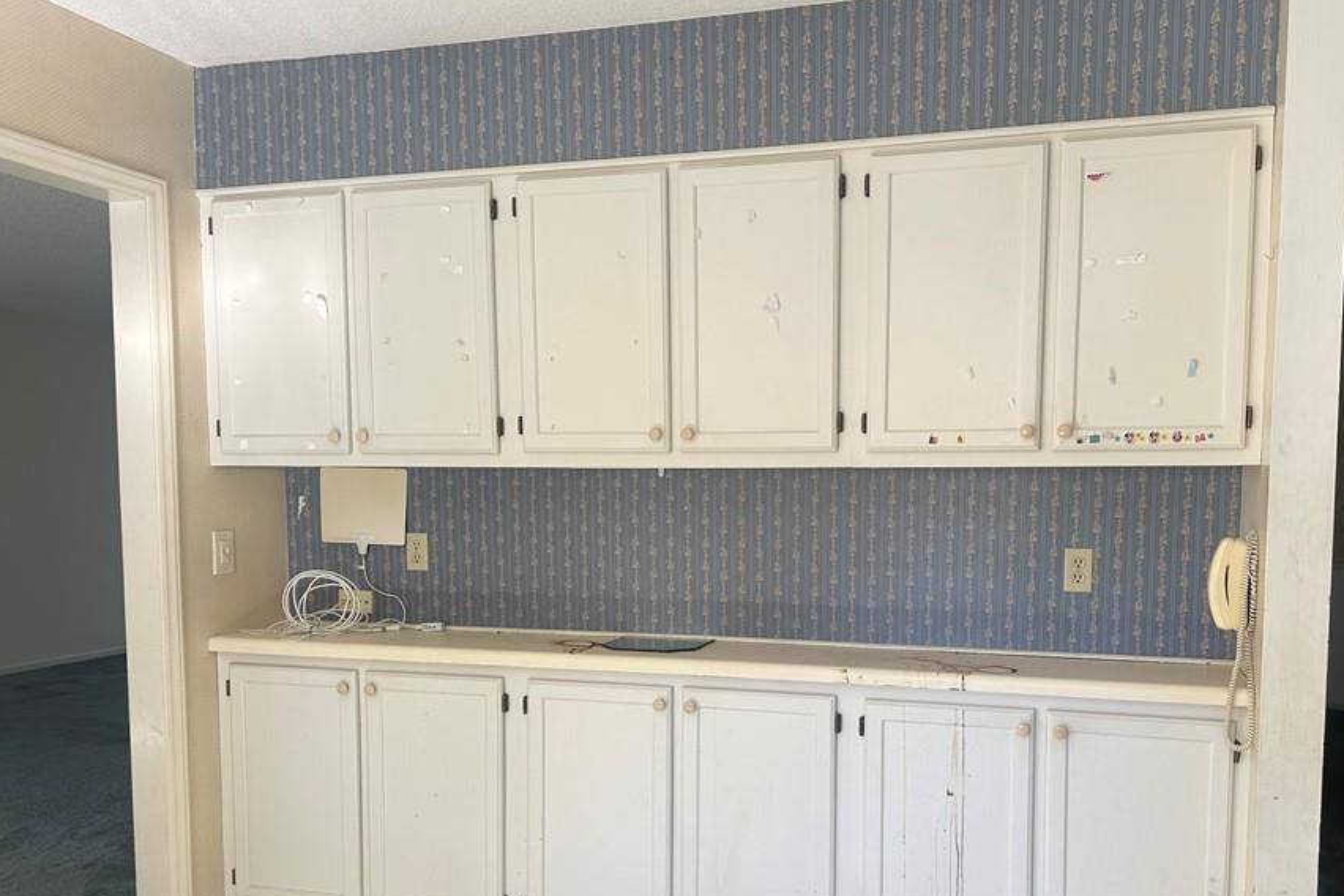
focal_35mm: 30
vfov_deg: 43.2
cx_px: 779
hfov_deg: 61.6
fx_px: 1120
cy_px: 577
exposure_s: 1/121
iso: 100
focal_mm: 6.86
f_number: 1.78
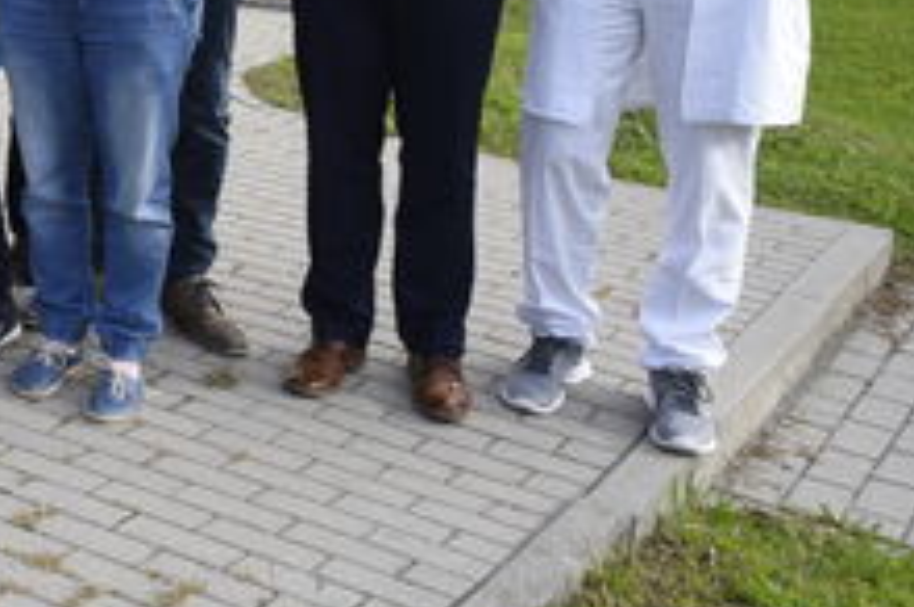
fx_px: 4994
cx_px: -395
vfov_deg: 6.9
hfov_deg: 10.2
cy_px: -83
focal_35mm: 197
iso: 800
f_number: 14
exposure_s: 1/200
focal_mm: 68
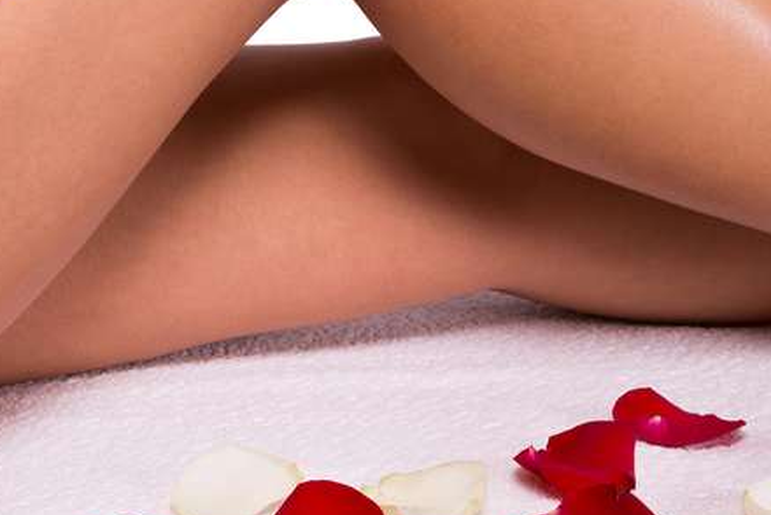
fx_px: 2336
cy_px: 114
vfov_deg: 12.5
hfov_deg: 18.5
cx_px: 107
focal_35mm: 109
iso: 100
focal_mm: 48
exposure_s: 1/125
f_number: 14
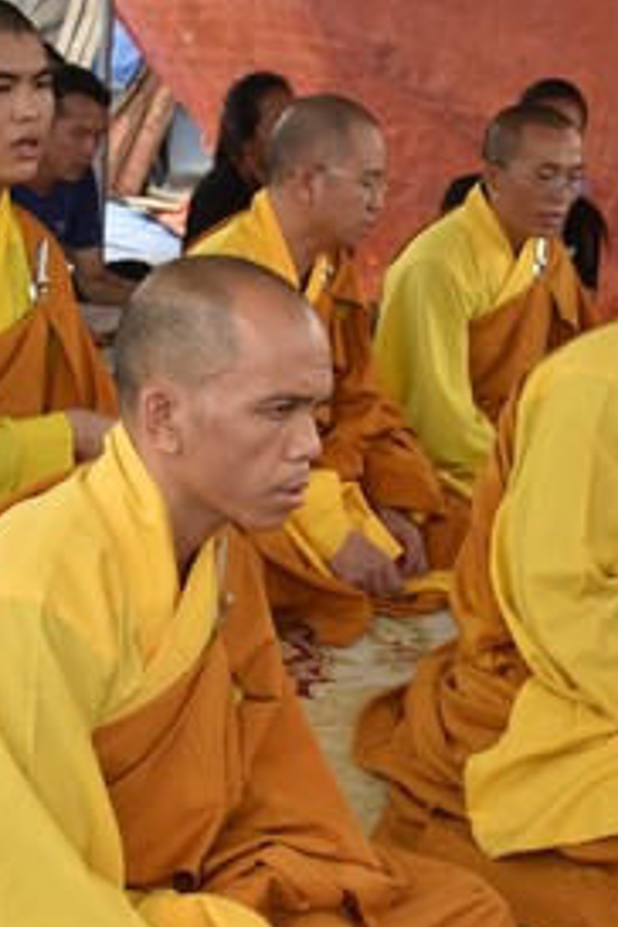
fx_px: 2086
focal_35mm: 81
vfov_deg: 25.0
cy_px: 404
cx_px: 244
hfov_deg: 16.8
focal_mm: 34
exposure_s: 1/250
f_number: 8
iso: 400
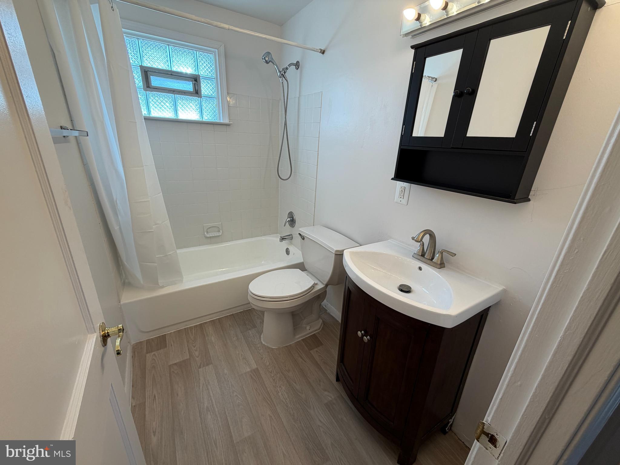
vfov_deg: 85.7
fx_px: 251
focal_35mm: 14
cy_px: 232
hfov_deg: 102.1
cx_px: 310
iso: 80
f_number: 2.2
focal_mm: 2.22
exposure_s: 1/120
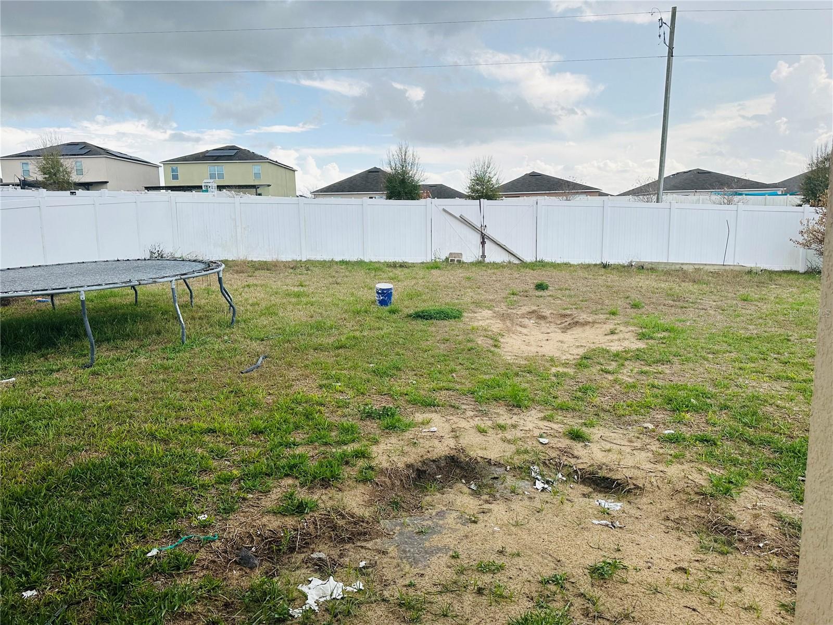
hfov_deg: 71.6
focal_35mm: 24
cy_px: 312
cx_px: 416
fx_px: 578
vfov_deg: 56.8
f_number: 1.78
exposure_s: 1/943
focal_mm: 6.86
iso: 80
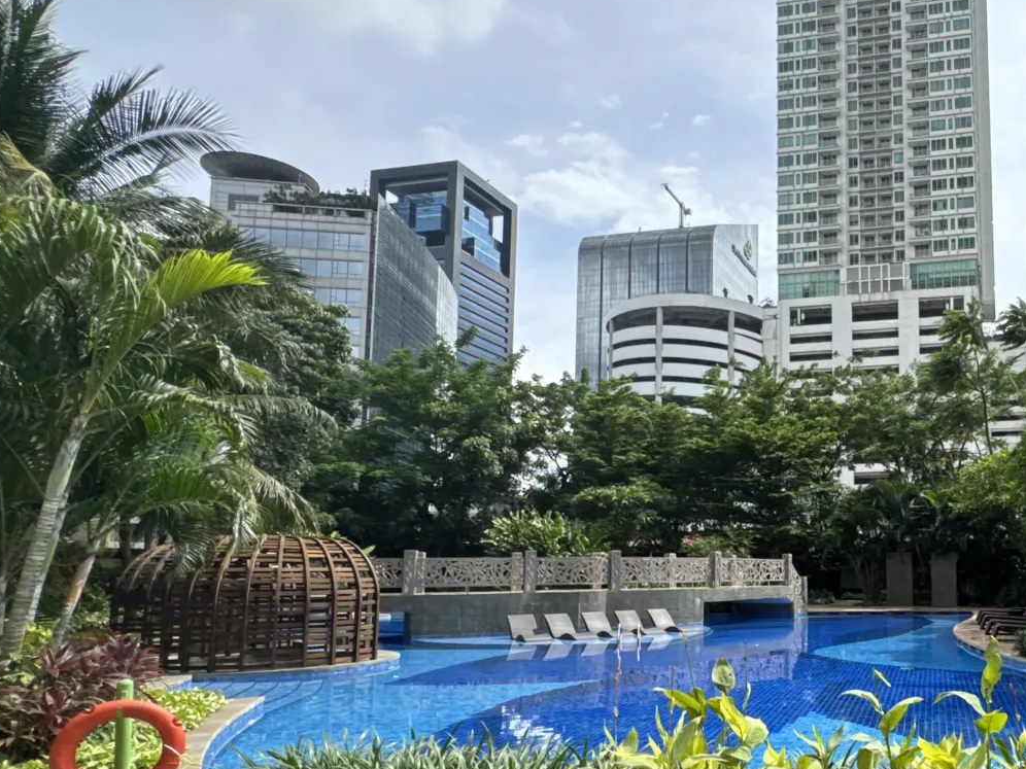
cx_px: 858
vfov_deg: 50.7
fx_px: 800
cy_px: 496
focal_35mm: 27
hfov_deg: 58.8
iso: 40
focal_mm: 2.22
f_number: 2.2
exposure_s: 1/646
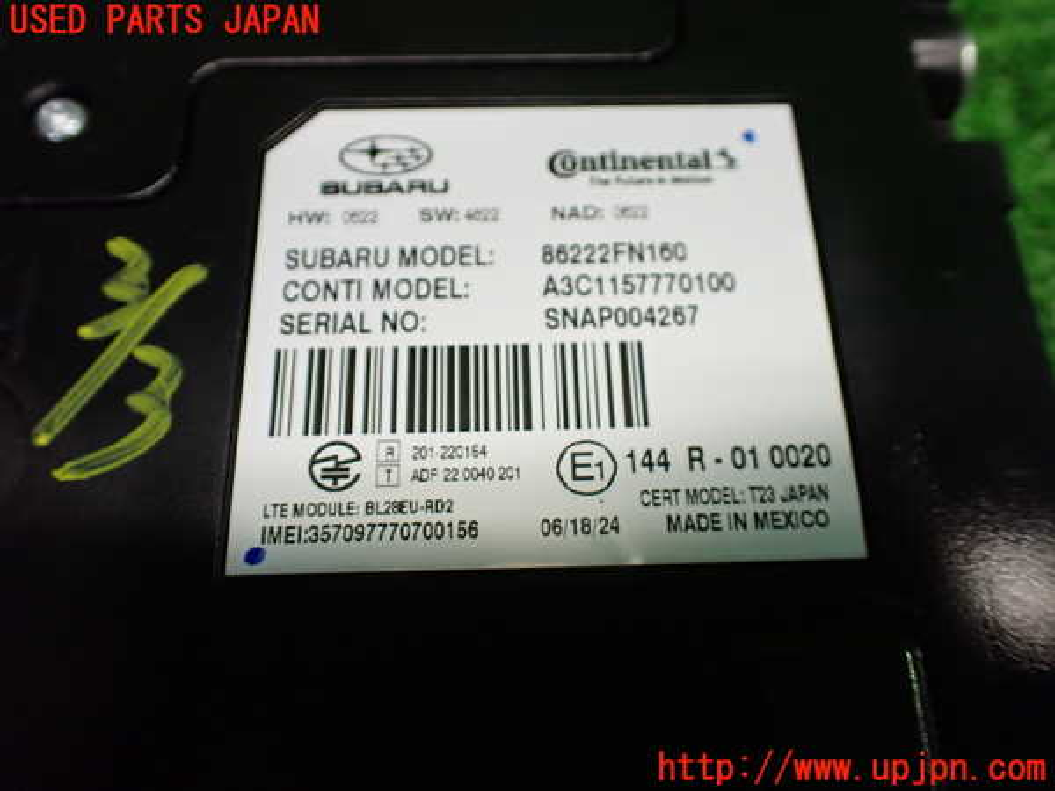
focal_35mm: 30
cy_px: 396
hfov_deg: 60.0
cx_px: 528
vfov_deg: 46.8
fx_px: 914
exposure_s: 1/125
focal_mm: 5.4
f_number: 2.3
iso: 500
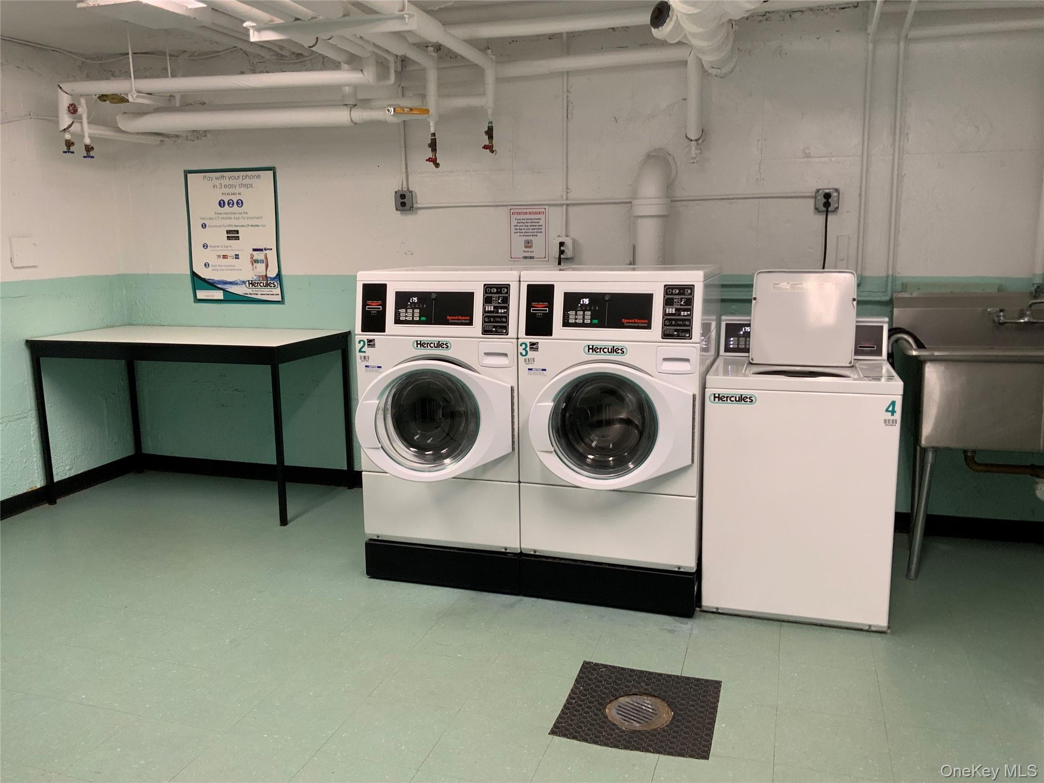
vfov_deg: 48.2
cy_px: 392
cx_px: 522
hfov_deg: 61.7
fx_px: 875
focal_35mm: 29
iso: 100
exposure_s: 1/60
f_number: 1.8
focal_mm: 3
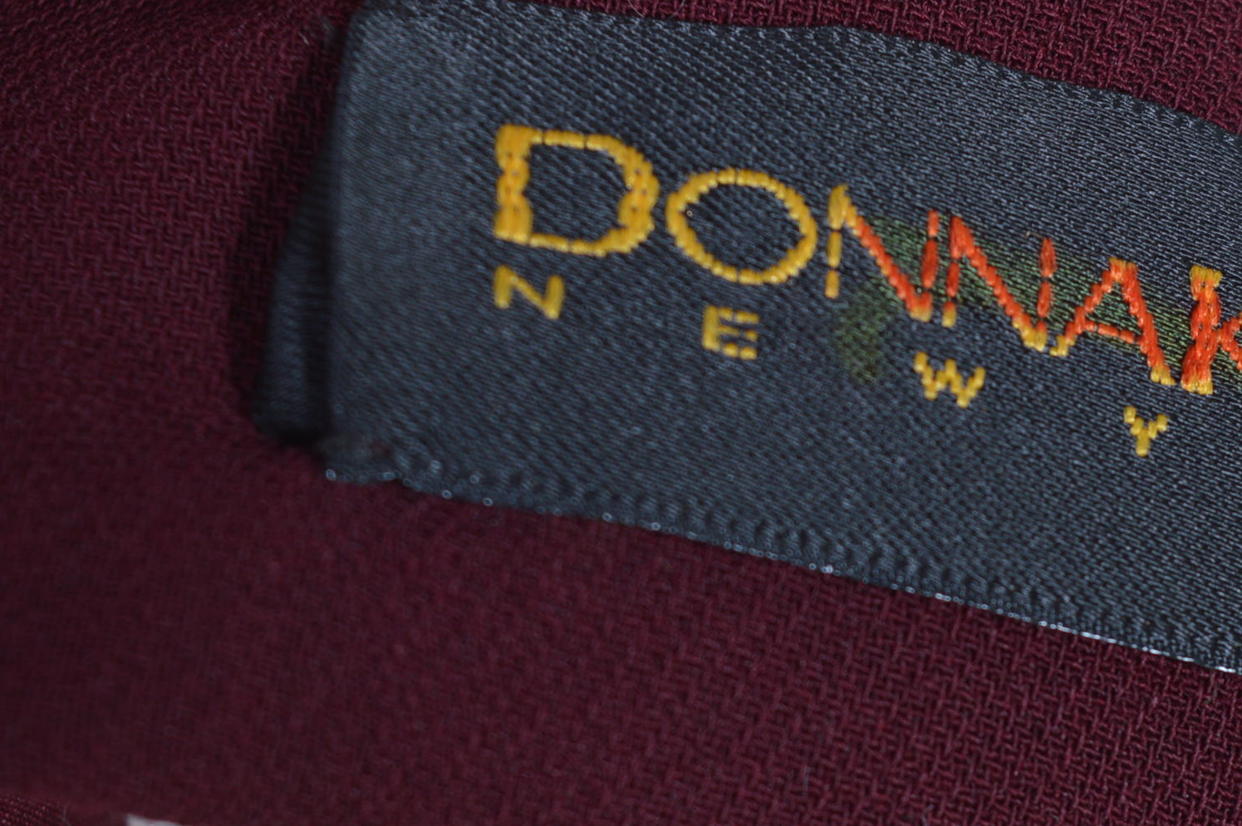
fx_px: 5722
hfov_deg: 12.3
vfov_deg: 8.2
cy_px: 691
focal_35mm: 166
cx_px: 1132
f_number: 8
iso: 100
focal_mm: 55
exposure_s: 1/200
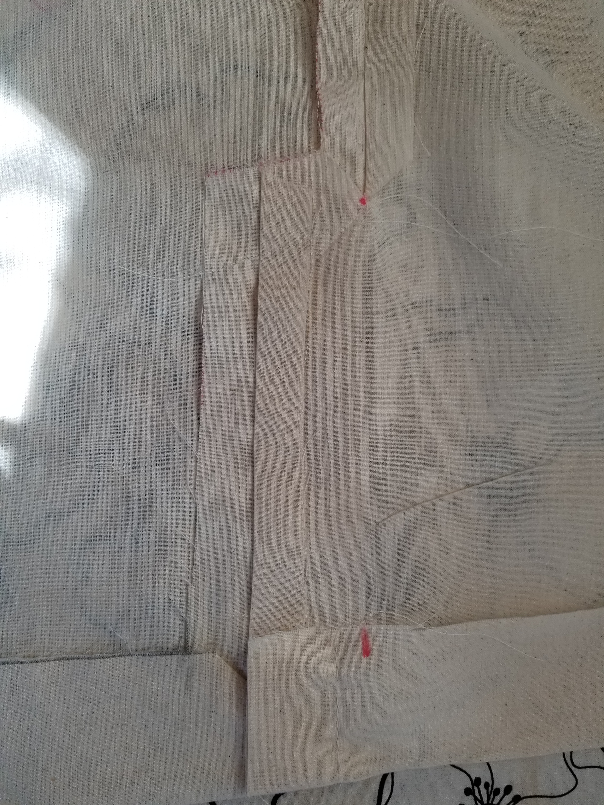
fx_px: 605
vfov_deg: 67.3
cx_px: 302
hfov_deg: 53.1
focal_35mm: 26
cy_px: 402
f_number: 1.7
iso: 100
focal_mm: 4.25
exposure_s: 1/120
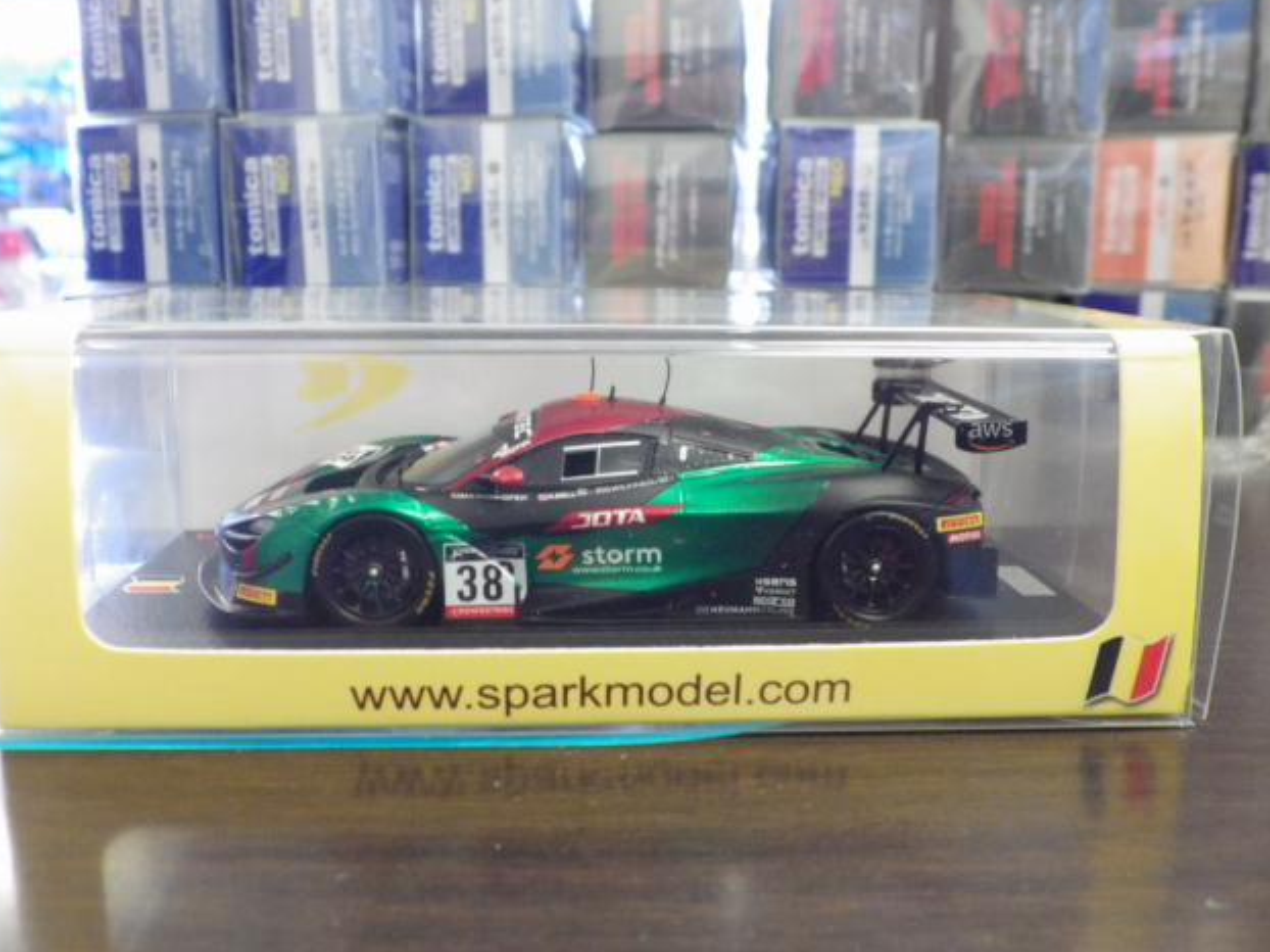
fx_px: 1284
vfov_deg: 40.7
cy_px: 468
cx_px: 621
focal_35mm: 35
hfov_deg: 52.6
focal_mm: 6.2
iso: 800
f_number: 3.4
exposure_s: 1/40
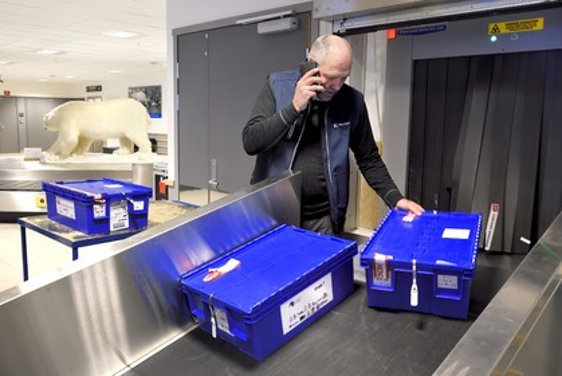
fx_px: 469
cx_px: 281
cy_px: 188
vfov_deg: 43.7
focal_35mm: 30
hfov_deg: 61.9
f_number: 7.1
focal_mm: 30
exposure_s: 1/20
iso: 1600
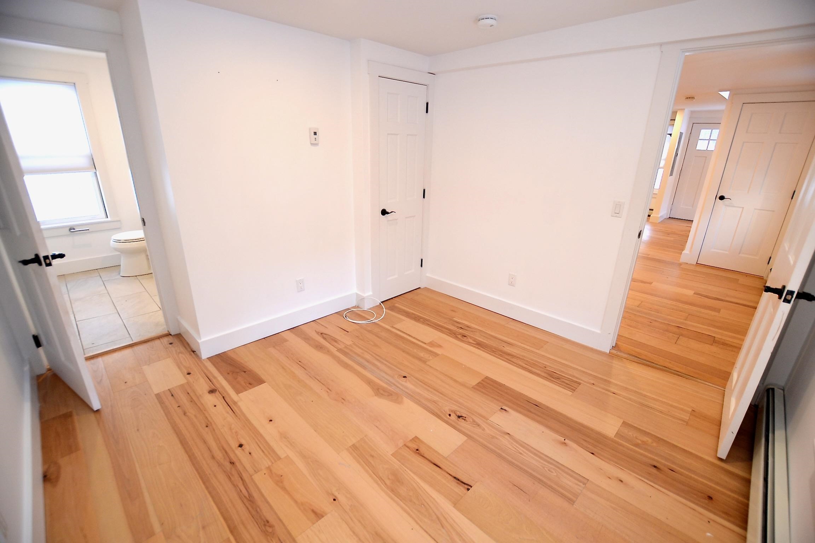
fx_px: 340
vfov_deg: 77.3
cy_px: 272
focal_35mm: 15
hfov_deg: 100.4
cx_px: 408
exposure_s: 1/60
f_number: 3.5
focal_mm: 10
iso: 400
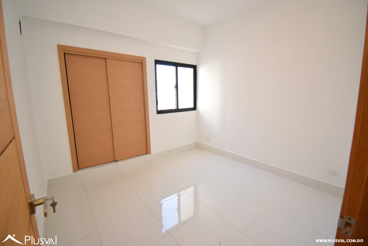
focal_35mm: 15
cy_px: 123
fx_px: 153
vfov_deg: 77.3
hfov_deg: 100.4
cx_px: 184
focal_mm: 10
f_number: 4.5
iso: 800
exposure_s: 1/125
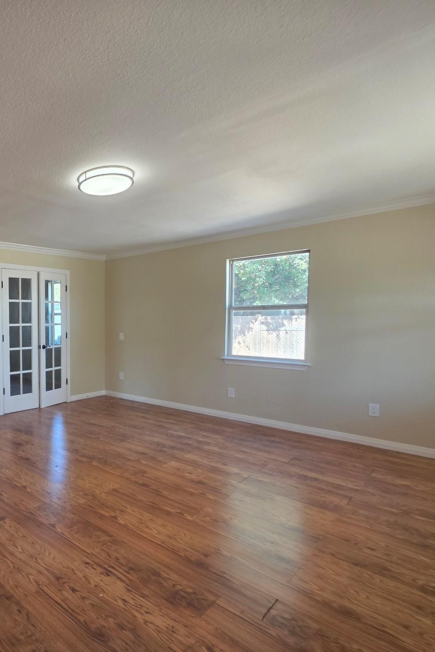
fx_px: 344
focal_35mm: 19
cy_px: 337
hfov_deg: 54.4
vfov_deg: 86.9
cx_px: 28
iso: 125
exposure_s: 1/120
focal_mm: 2.2
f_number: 1.9
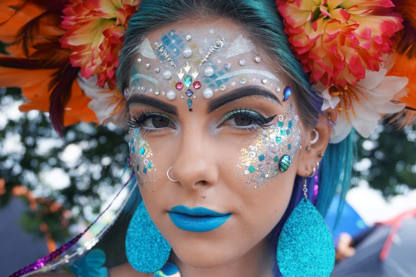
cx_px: 208
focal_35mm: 40
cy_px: 138
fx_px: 468
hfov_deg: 47.9
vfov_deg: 33.0
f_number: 5
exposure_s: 1/250
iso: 100
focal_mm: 27
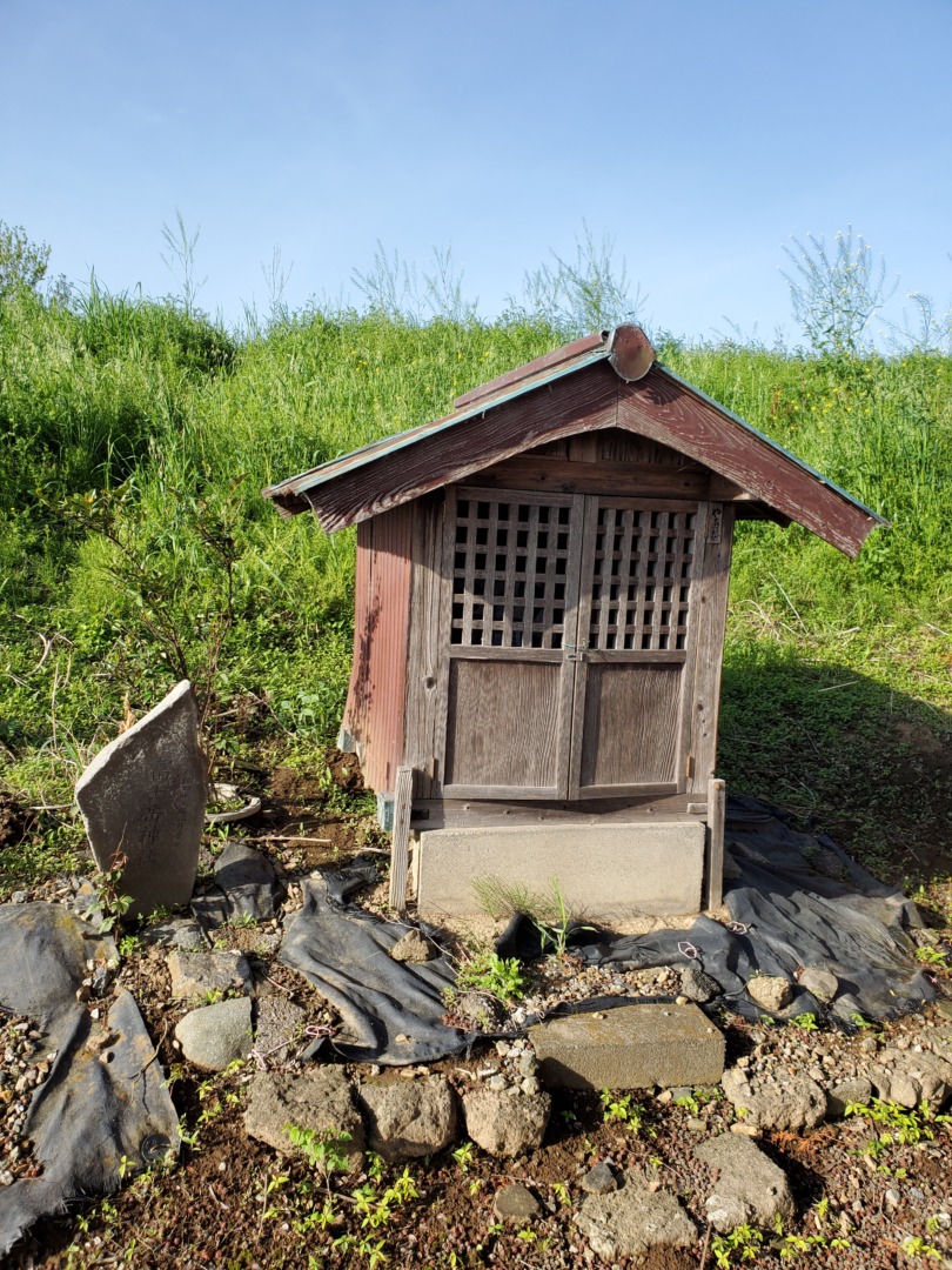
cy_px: 635
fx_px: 953
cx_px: 476
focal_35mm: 26
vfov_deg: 67.3
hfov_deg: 53.1
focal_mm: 4.3
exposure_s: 1/740
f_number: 2.4
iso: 50
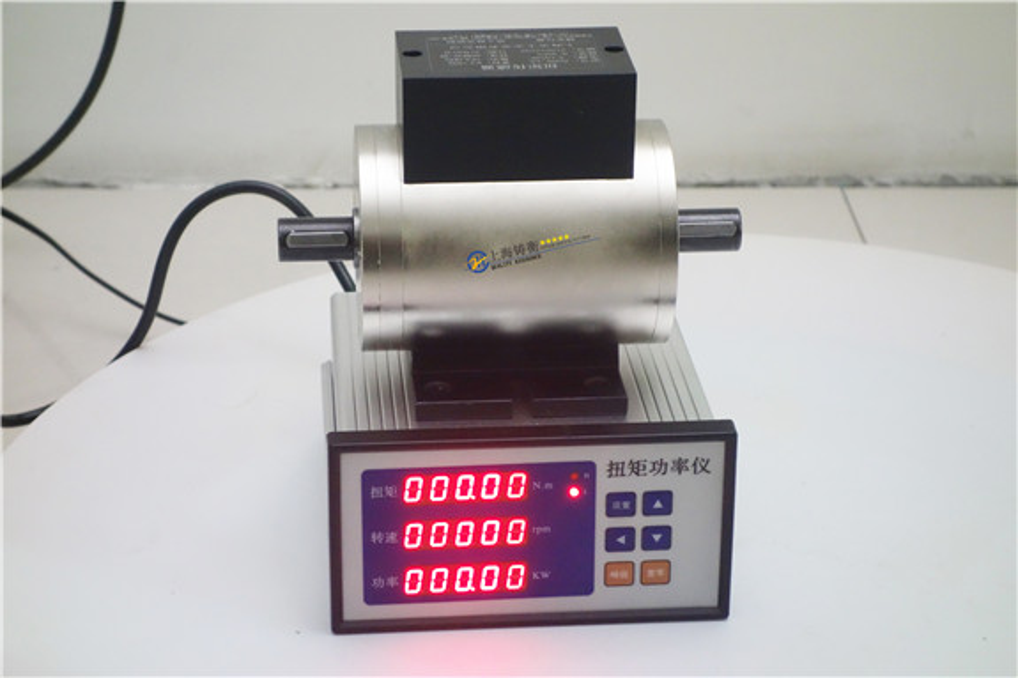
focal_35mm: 46
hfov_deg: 42.8
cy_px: 339
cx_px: 509
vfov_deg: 29.2
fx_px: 1300
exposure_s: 1/50
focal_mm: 17.18
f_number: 3.2
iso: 1000
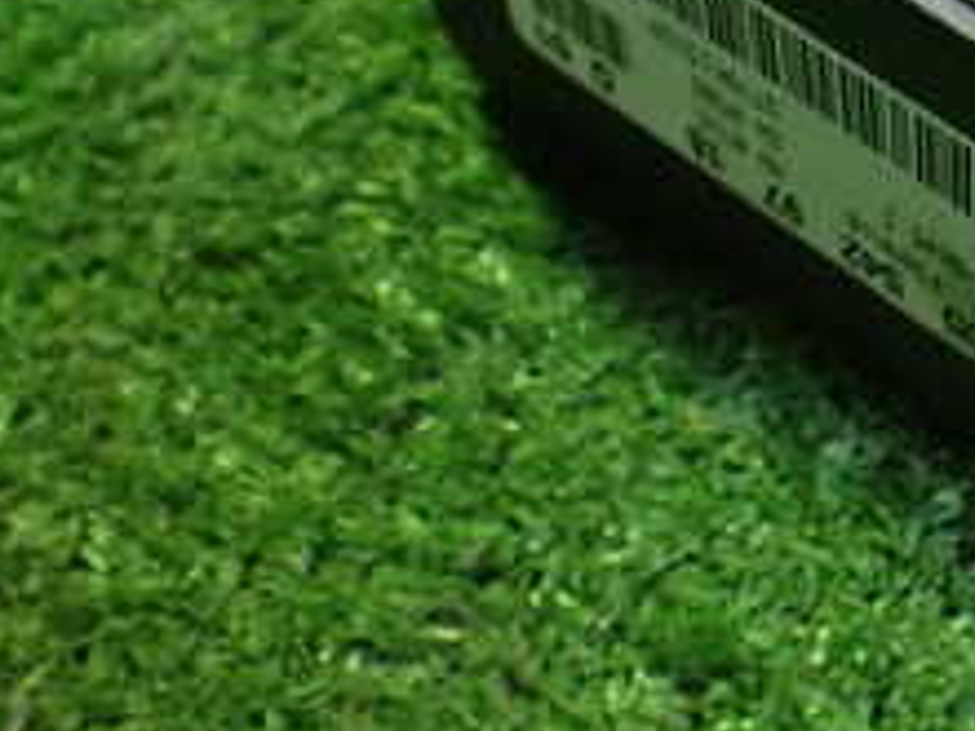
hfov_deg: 22.5
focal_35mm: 82
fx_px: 2310
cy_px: 9
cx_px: 1064
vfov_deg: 17.6
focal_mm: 5.4
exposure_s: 1/40
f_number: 2.3
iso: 800
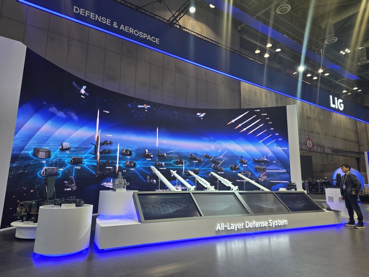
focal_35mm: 23
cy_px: 138
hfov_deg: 73.9
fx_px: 245
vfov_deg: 58.9
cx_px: 184
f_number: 1.7
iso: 20
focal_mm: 6.3
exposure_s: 1/54.9
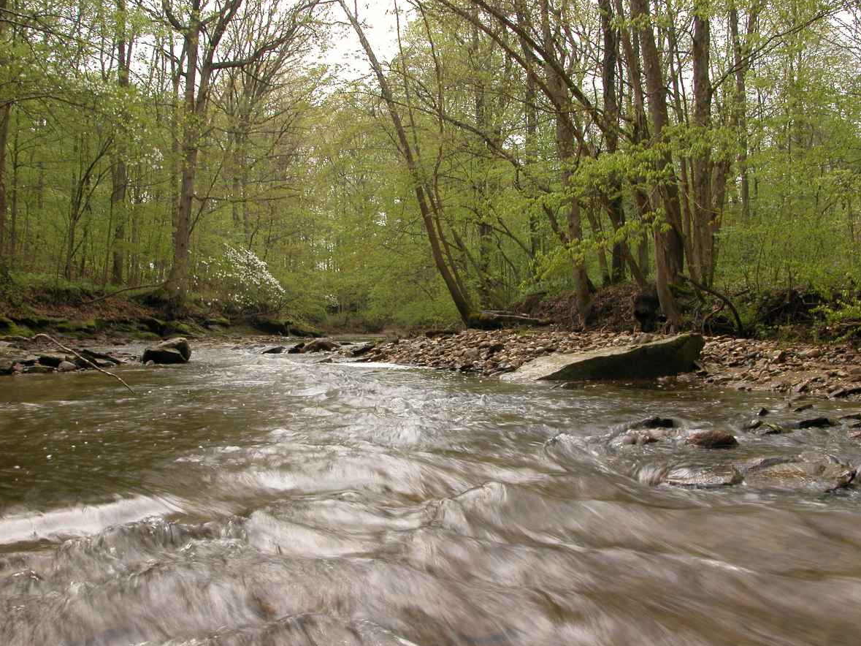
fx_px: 945
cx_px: 397
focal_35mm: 38
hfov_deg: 48.9
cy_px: 349
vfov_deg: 37.7
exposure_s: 1/18.2
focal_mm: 8.9
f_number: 7.1
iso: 100
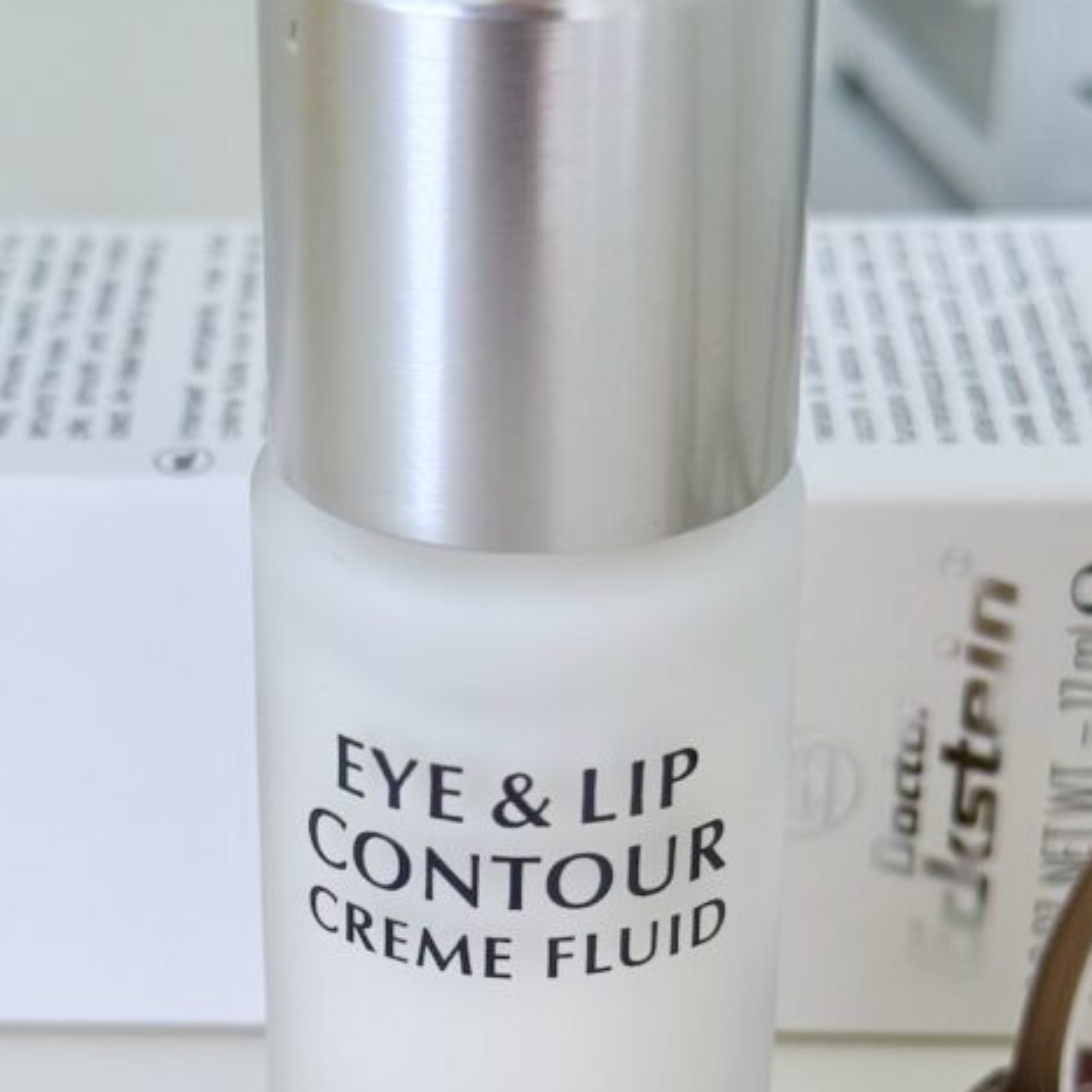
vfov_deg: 18.6
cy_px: 697
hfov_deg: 18.6
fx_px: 3319
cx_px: 369
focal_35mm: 93
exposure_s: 1/107
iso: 100
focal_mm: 6.76
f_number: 1.78
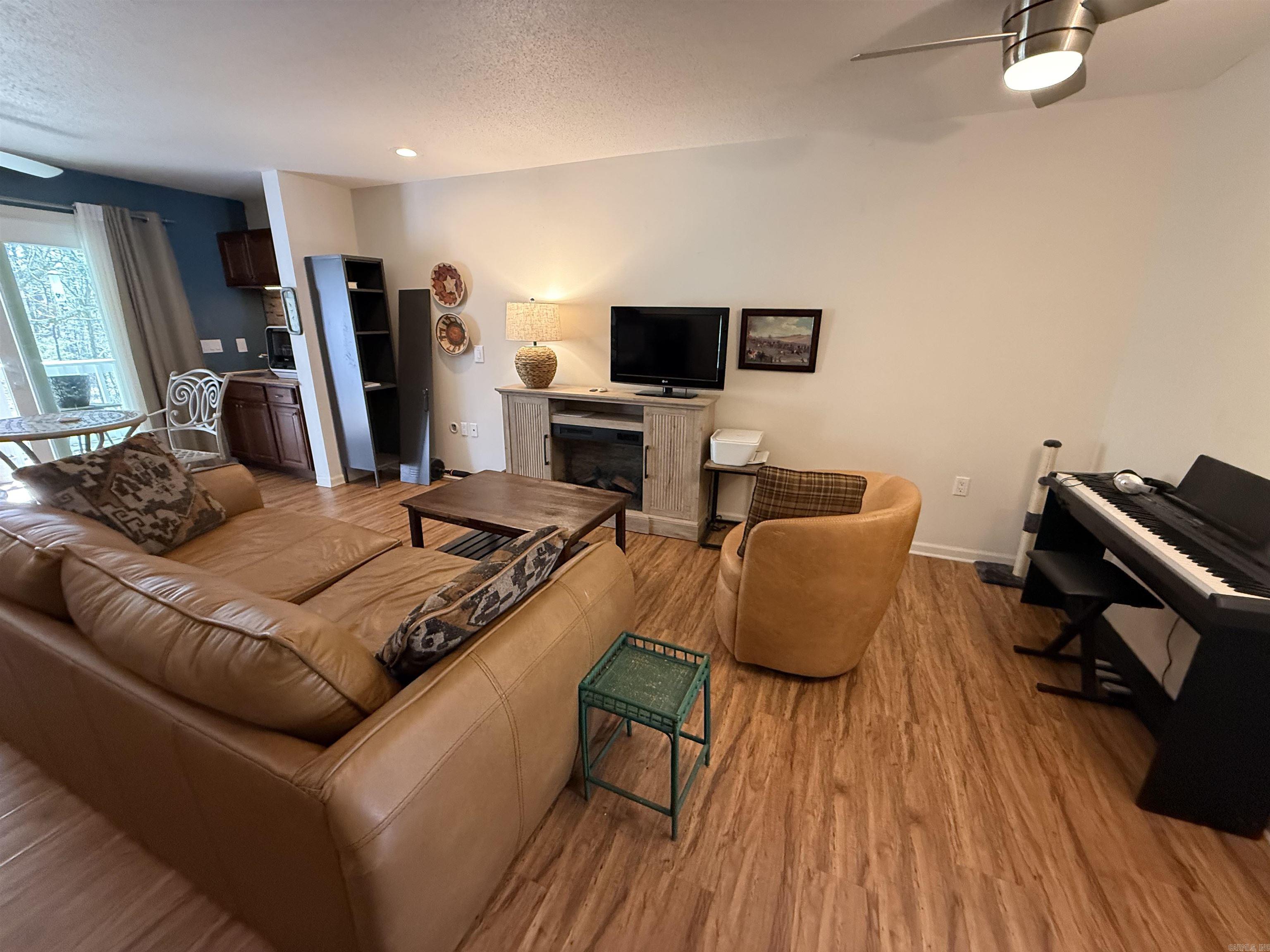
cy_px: 476
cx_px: 635
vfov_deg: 85.7
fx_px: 514
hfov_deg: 102.1
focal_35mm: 14
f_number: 2.2
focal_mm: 2.22
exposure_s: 1/60
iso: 640
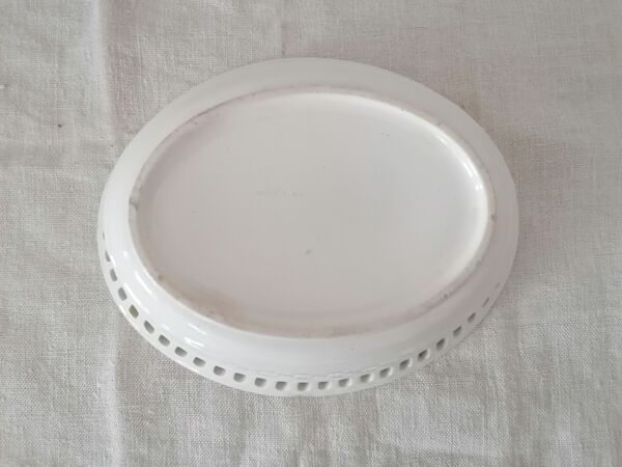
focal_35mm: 27
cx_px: 311
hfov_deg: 65.3
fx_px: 485
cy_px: 234
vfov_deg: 51.4
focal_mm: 4.75
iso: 400
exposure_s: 1/25
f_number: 1.8
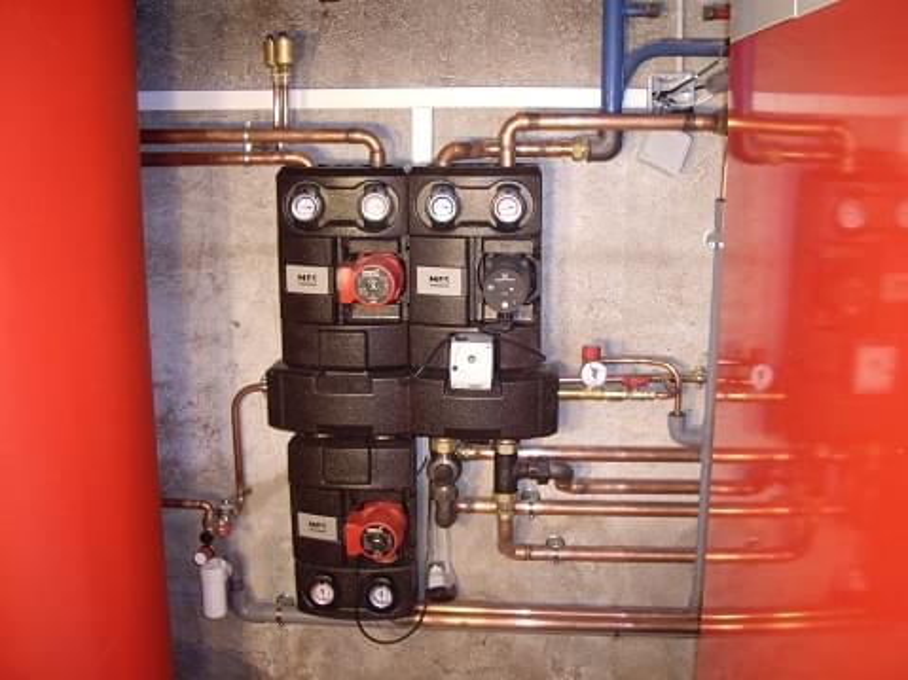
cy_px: 340
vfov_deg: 37.7
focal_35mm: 38
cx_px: 454
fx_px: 997
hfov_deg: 49.0
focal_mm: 7.9
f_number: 2.8
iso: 200
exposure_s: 1/40
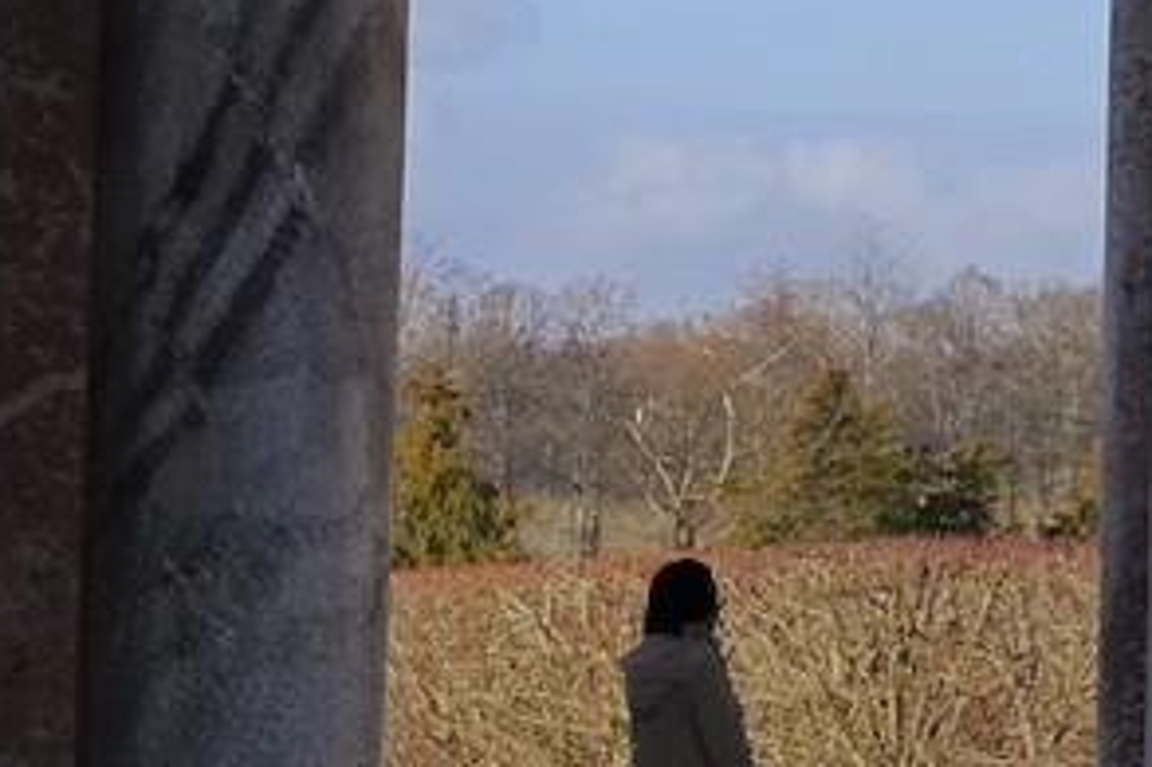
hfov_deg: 5.9
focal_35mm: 338
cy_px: -761
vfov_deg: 4.0
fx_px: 10809
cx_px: 2591
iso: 800
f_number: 22
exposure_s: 1/320
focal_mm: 62
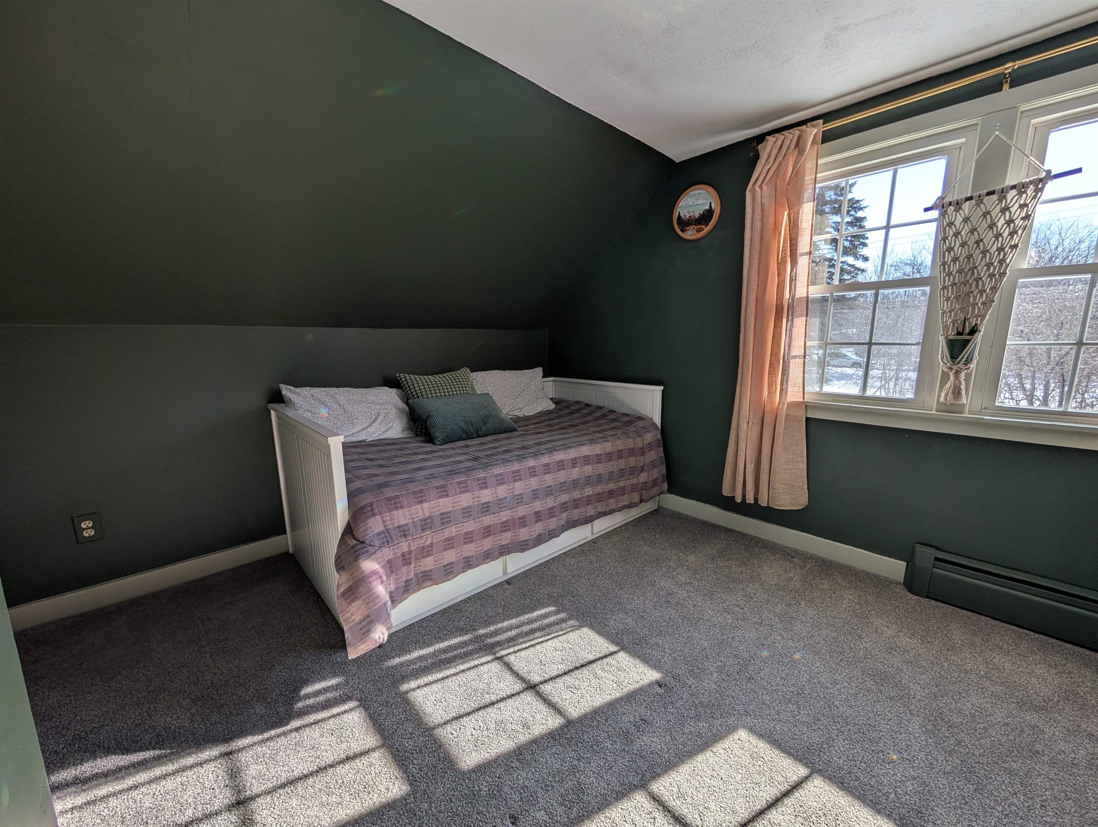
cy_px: 414
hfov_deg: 110.5
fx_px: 381
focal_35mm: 12
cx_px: 549
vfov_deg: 94.6
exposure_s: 1/705
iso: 47
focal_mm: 2.02
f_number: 1.7
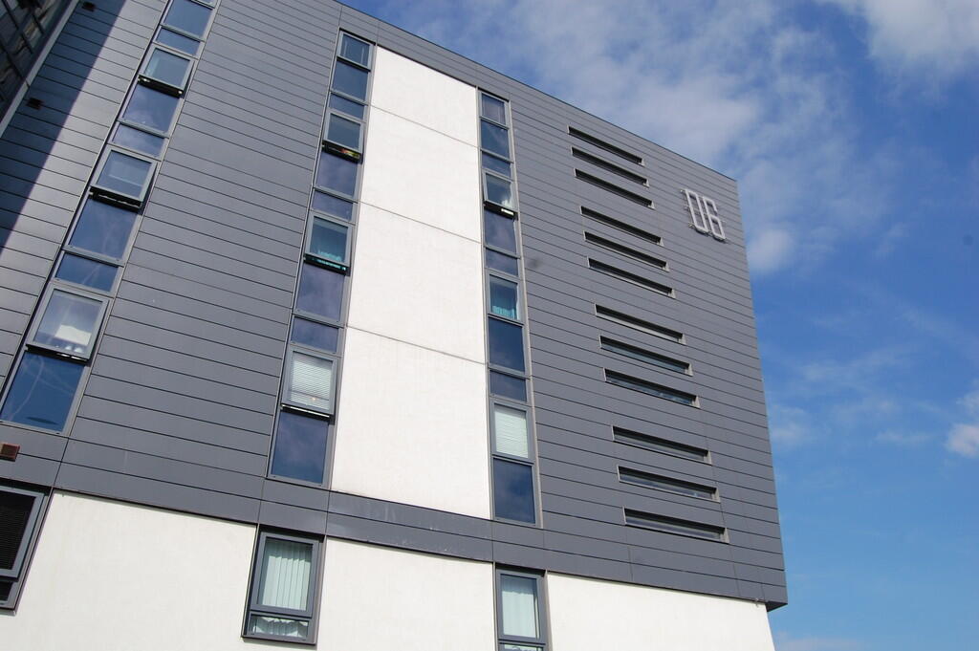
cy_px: 326
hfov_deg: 67.4
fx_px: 734
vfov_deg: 47.9
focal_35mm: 27
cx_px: 490
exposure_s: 1/500
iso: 200
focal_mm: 18
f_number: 11
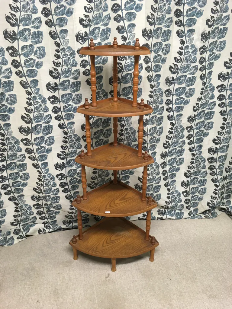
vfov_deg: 61.7
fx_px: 259
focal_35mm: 29
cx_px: 116
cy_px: 154
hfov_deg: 48.2
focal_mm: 4.15
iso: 160
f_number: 2.2
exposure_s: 1/33
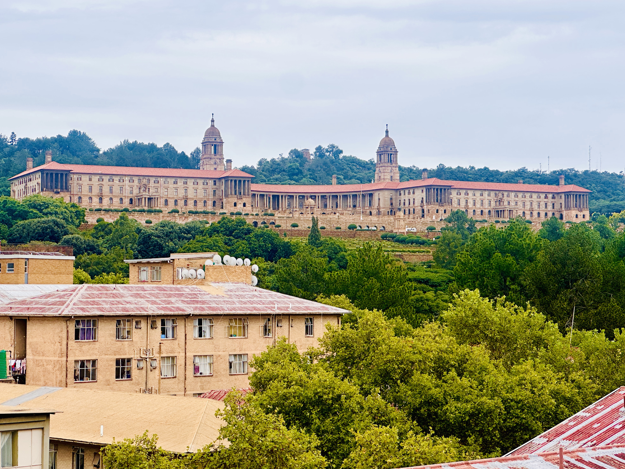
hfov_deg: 24.7
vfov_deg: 18.7
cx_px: 310
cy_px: 233
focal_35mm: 79
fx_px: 1426
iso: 32
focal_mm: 9
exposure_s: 1/490
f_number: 2.8
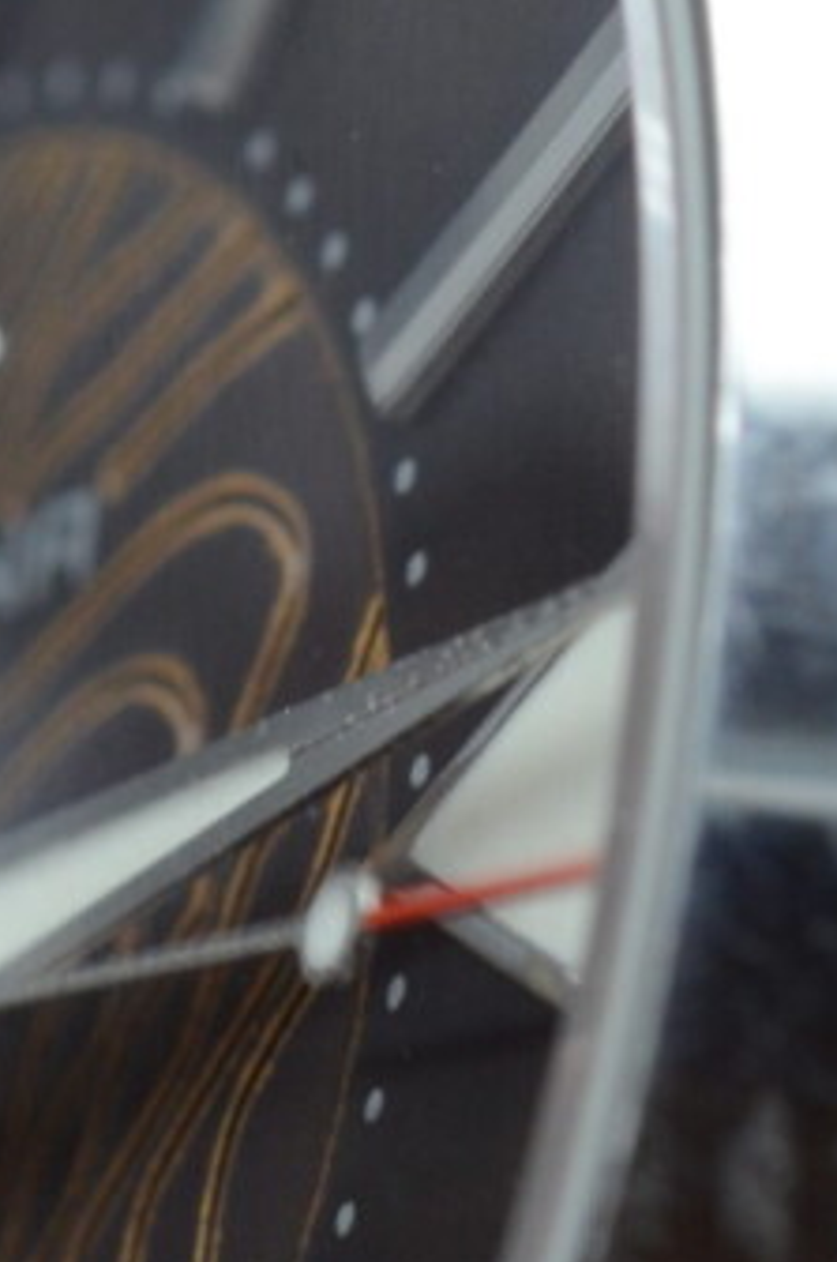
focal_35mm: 375
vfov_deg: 5.5
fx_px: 13118
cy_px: 699
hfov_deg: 3.6
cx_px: 1299
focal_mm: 60
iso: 500
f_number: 10
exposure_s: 1/40
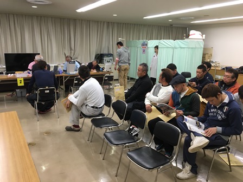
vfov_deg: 48.2
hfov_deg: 61.7
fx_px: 204
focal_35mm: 29
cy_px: 91
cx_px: 122
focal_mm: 4.15
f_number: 2.2
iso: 32
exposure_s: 1/30
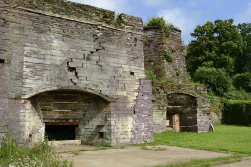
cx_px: 126
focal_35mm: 34
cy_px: 84
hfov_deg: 55.8
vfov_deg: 38.8
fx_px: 237
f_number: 11
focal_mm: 34
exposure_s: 1/200
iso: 200
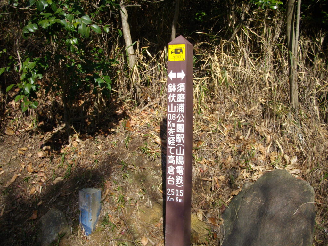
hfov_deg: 50.1
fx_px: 351
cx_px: 164
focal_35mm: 37
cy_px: 123
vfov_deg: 38.7
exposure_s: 1/250
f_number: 5.6
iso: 100
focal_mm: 6.2
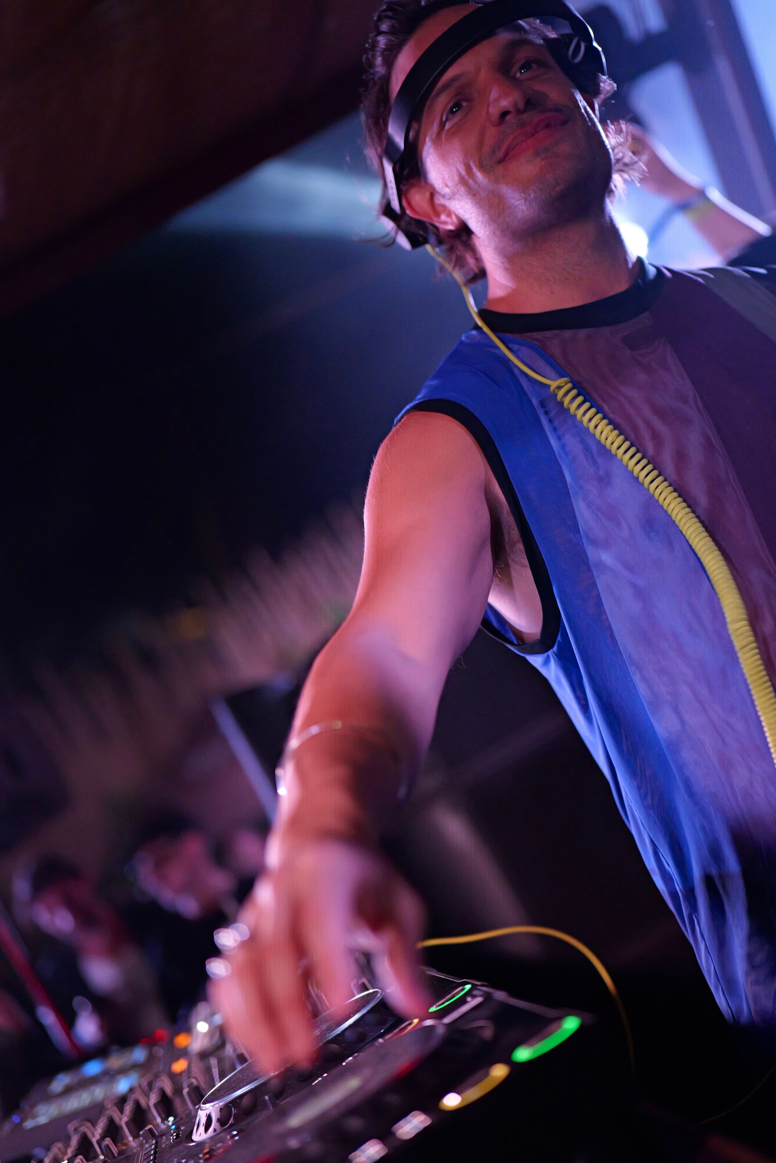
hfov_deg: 27.0
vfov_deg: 39.6
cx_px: 388
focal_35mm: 50
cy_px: 582
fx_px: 1617
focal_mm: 50
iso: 6400
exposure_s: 1/320
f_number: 1.8
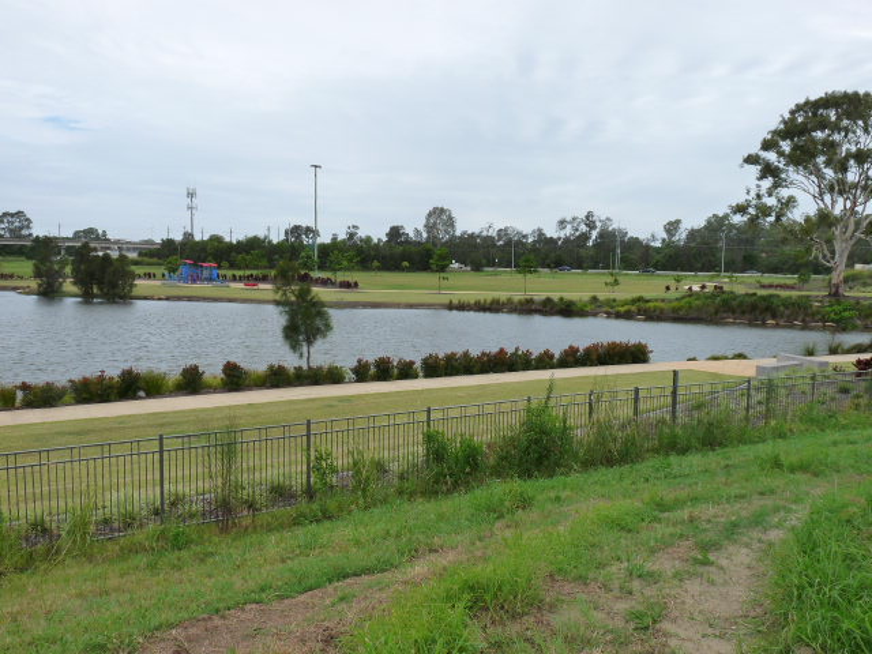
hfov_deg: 65.3
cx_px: 436
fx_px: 680
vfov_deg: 51.4
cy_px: 327
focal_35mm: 27
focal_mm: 4.8
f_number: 5.6
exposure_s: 1/400
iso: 160
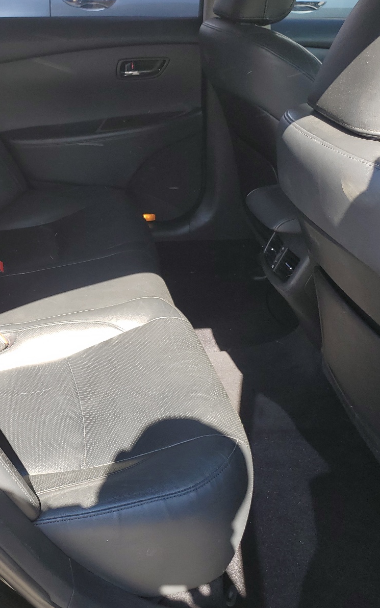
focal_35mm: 37
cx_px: 27
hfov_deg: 32.4
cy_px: 303
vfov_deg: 52.7
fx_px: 613
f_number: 1.5
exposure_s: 1/303
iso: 50
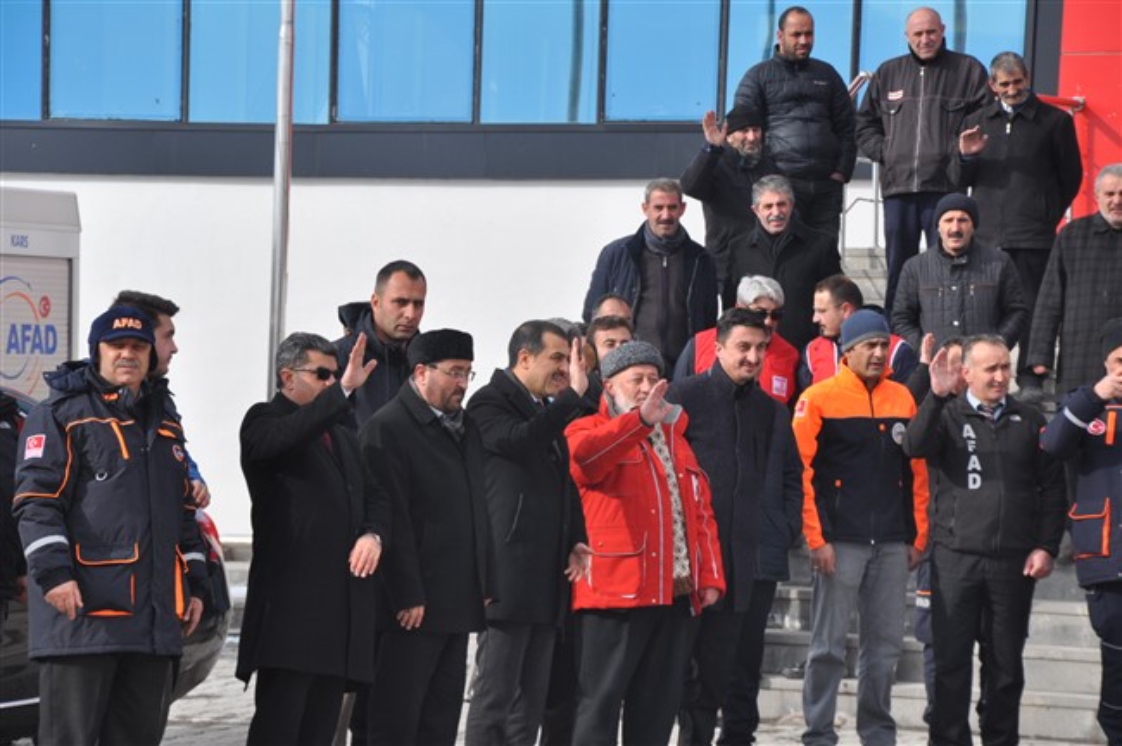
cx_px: 561
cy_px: 373
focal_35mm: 158
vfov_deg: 8.7
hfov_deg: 13.1
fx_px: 4904
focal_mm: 105
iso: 250
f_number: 10
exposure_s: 1/400
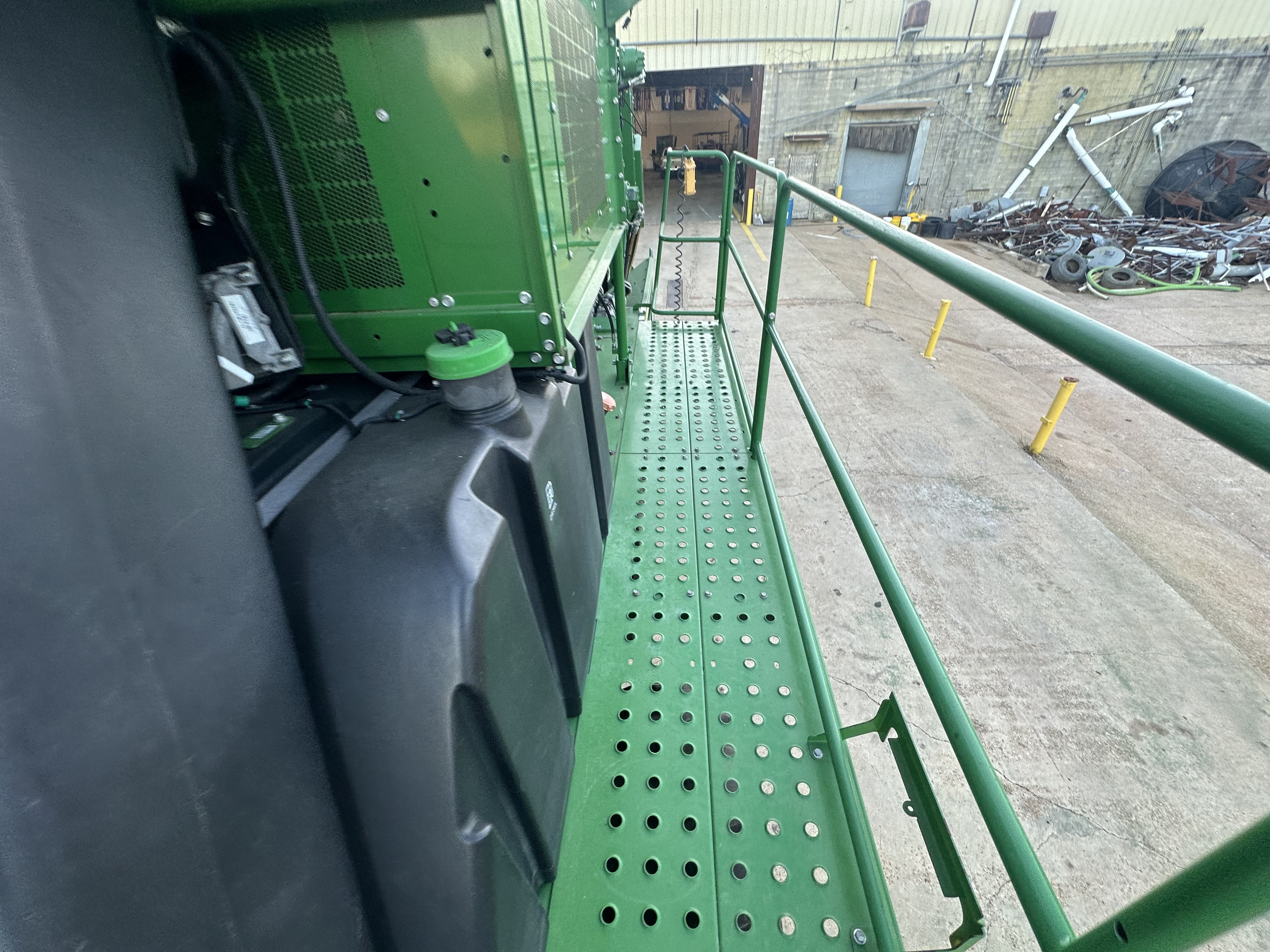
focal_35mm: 14
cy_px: 476
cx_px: 635
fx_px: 514
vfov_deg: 85.7
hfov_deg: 102.1
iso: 64
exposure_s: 1/99
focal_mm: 2.22
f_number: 2.2
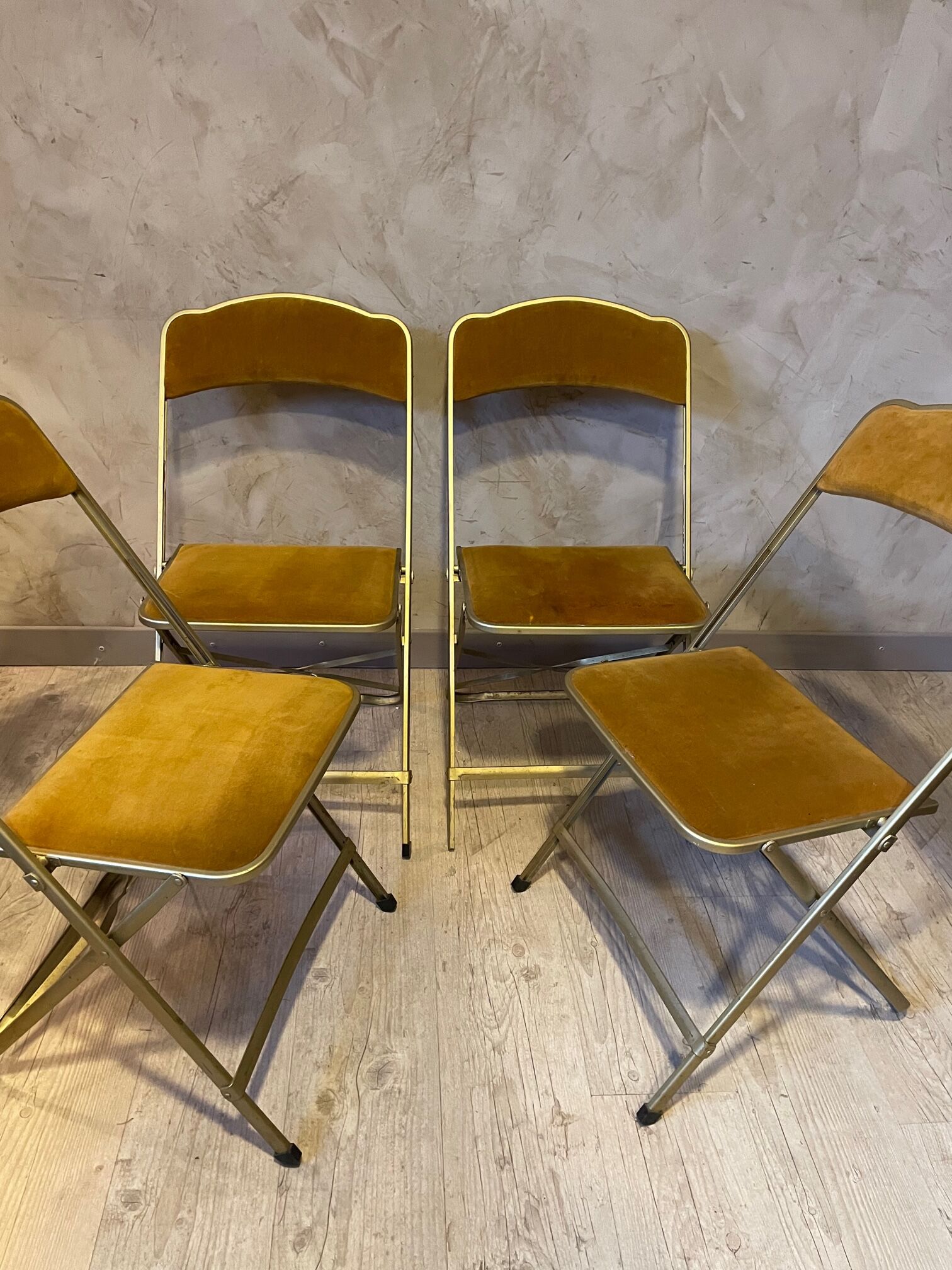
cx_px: 476
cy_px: 635
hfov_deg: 53.1
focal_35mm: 26
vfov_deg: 67.3
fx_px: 953
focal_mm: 4.2
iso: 400
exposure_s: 1/33
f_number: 1.6
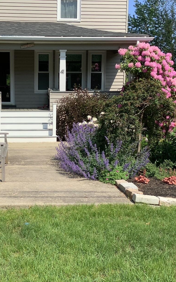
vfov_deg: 45.3
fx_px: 338
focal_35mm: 44
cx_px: 43
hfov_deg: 28.8
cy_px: 141
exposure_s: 1/840
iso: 25
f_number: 2.4
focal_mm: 3.3
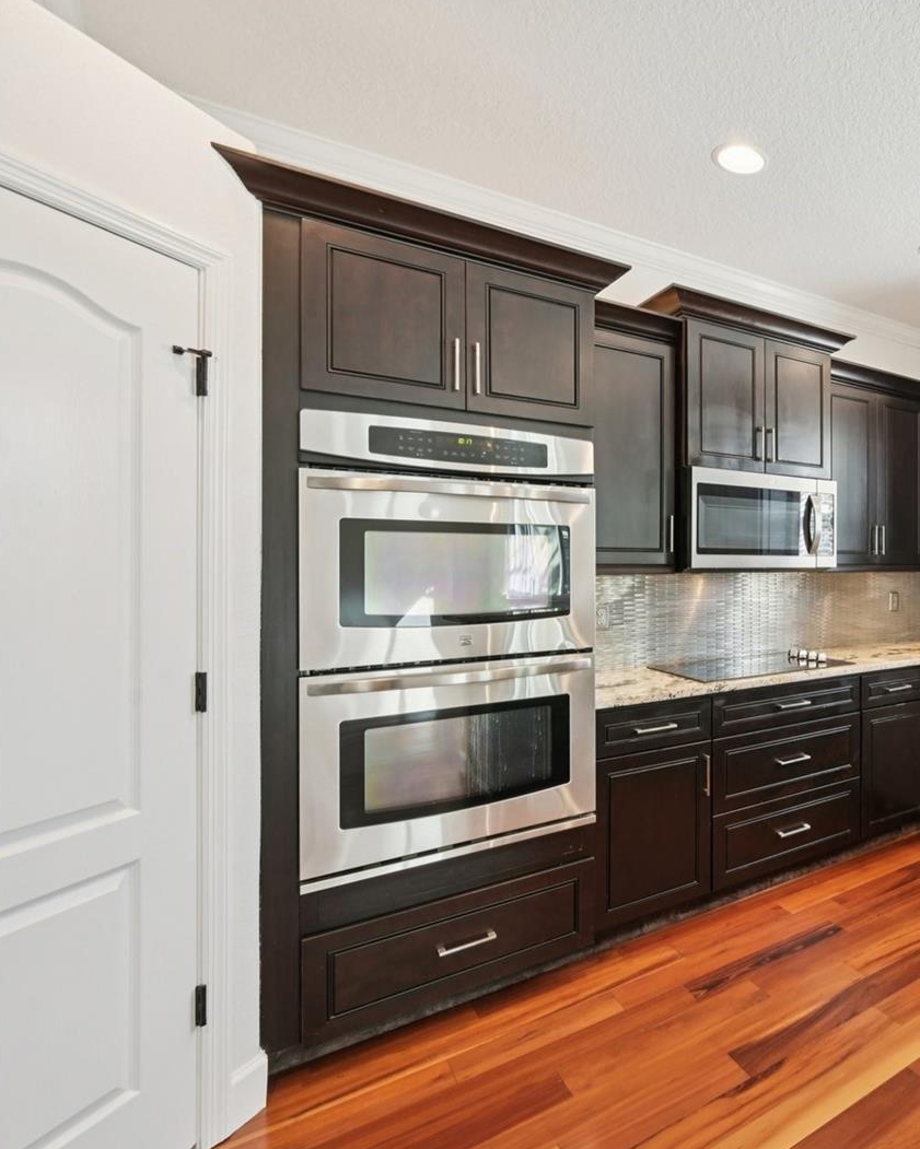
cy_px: 570
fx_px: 681
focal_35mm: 20
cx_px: 867
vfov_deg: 80.4
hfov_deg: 56.3
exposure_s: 1/13
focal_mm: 14
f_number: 8
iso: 400
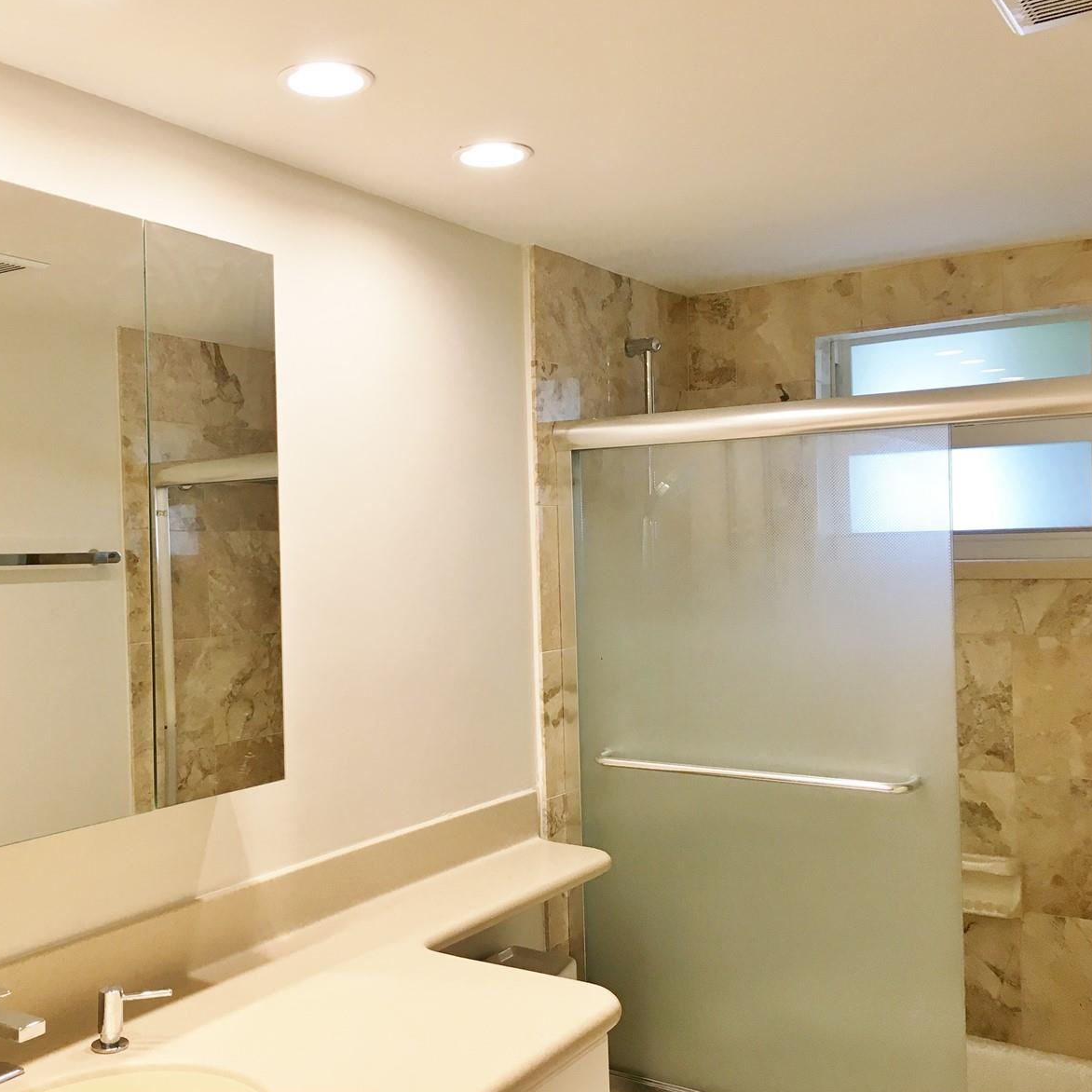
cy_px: 540
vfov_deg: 47.2
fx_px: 1249
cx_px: 394
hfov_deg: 46.7
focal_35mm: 35
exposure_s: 1/30
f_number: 2.2
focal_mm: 4.15
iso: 25
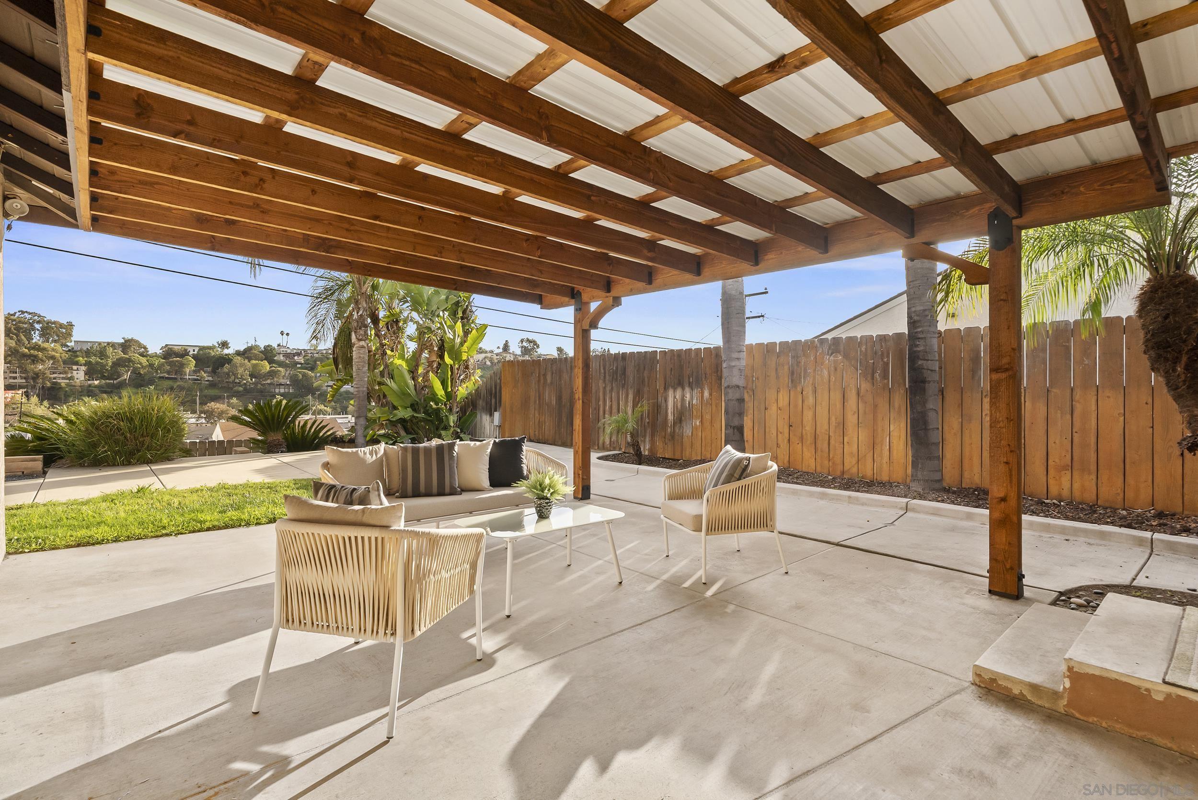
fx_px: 566
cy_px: 400
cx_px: 599
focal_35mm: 17
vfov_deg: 70.5
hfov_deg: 93.2
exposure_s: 1/160
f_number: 8
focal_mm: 17
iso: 500
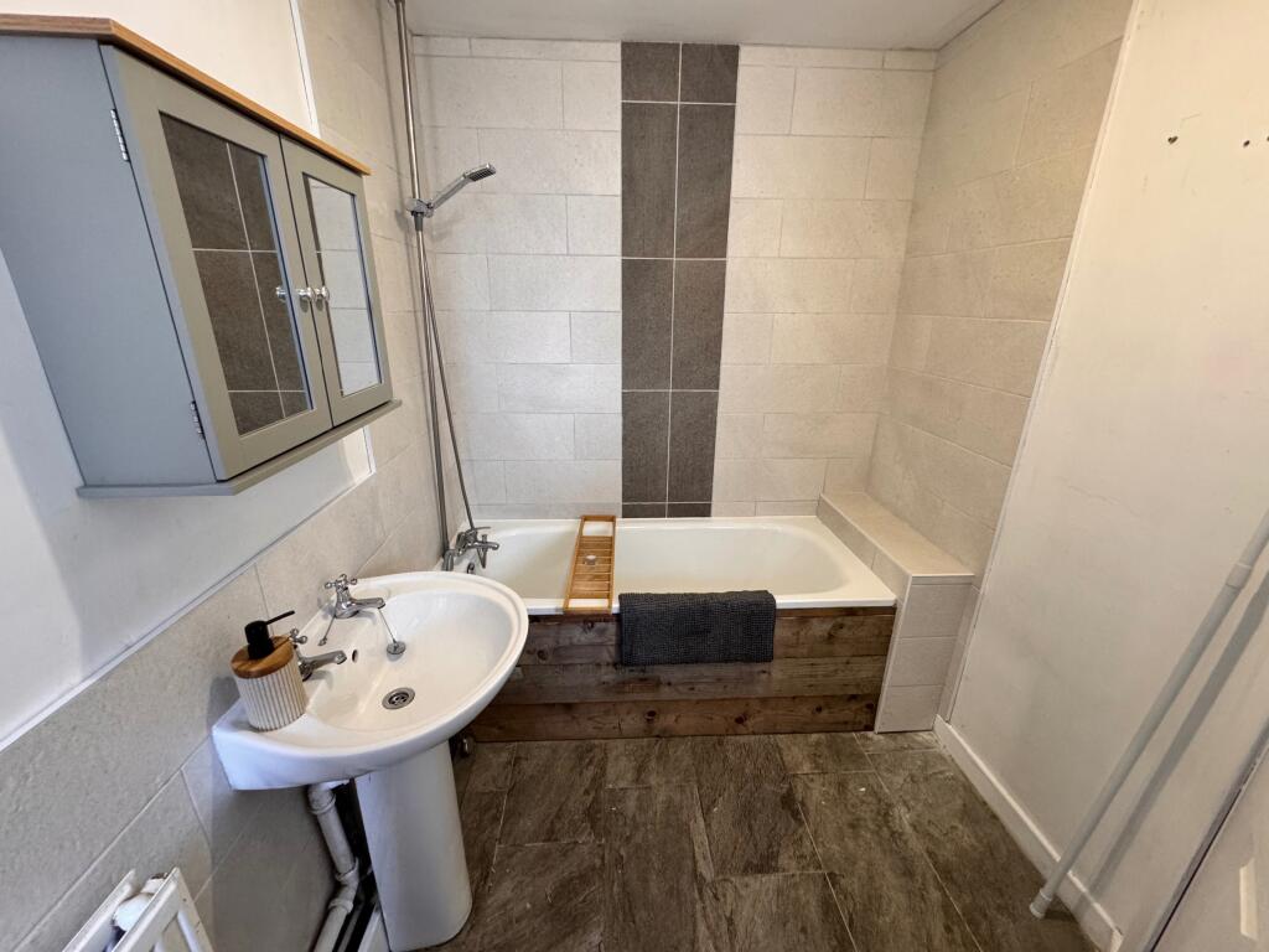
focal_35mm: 14
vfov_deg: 85.7
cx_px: 634
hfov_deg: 102.1
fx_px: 513
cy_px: 476
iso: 320
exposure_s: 1/50
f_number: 2.2
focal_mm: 2.22
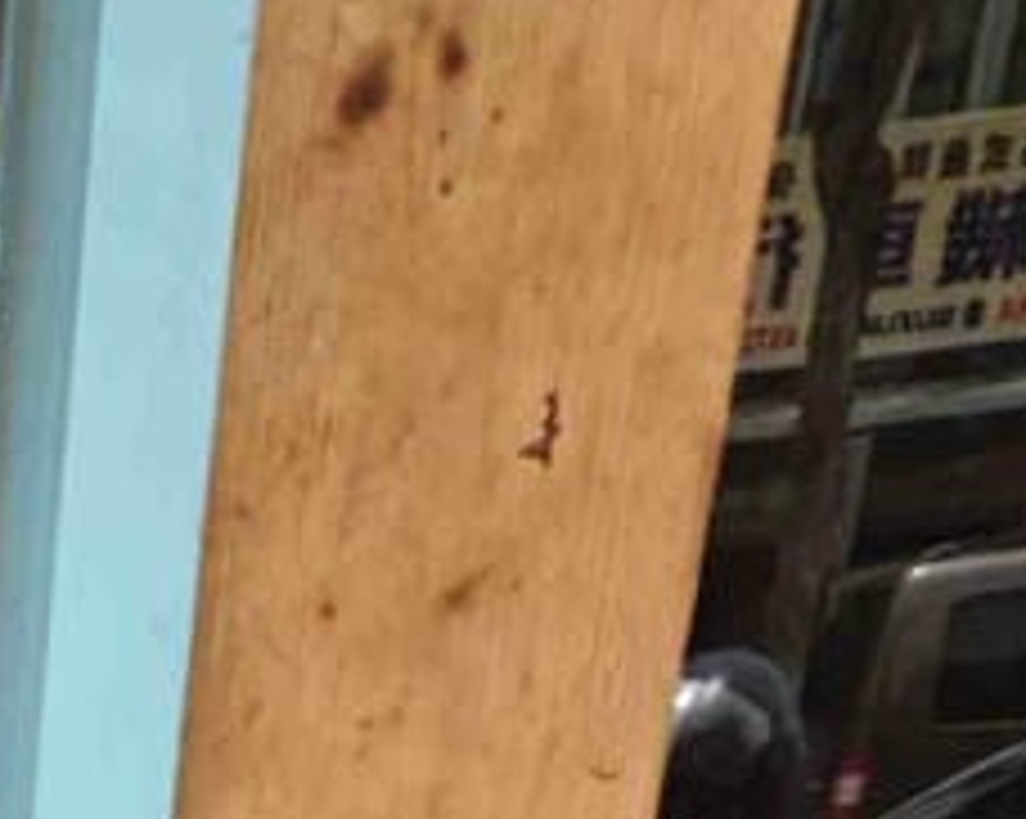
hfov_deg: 15.6
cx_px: -1066
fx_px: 2913
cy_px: 3154
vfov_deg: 8.6
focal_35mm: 96
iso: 100
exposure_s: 1/576
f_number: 1.8
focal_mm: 2.03
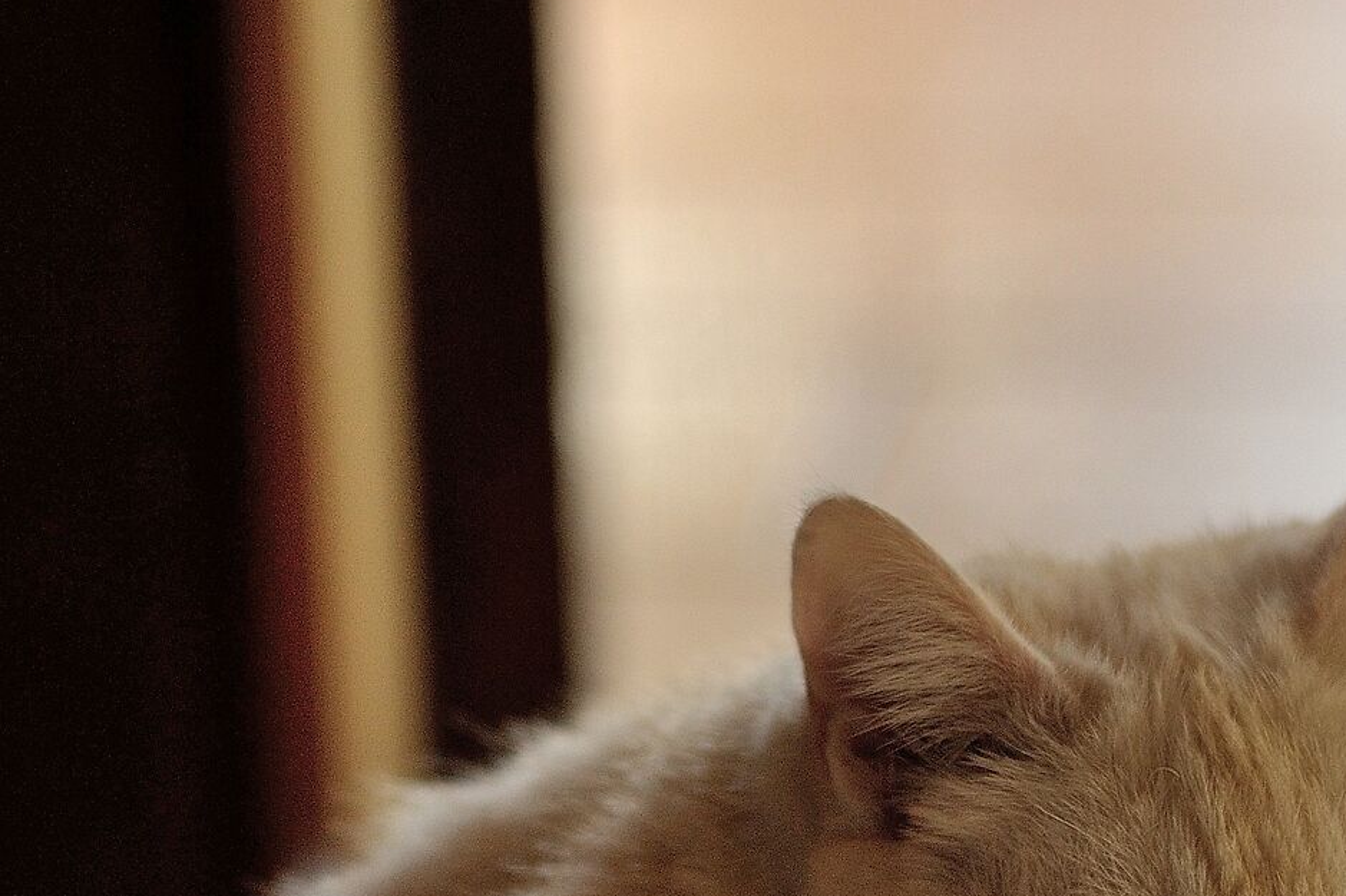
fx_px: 17189
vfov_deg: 3.0
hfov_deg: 4.5
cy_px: 961
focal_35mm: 460
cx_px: 1284
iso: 800
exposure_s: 1/640
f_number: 2.8
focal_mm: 180
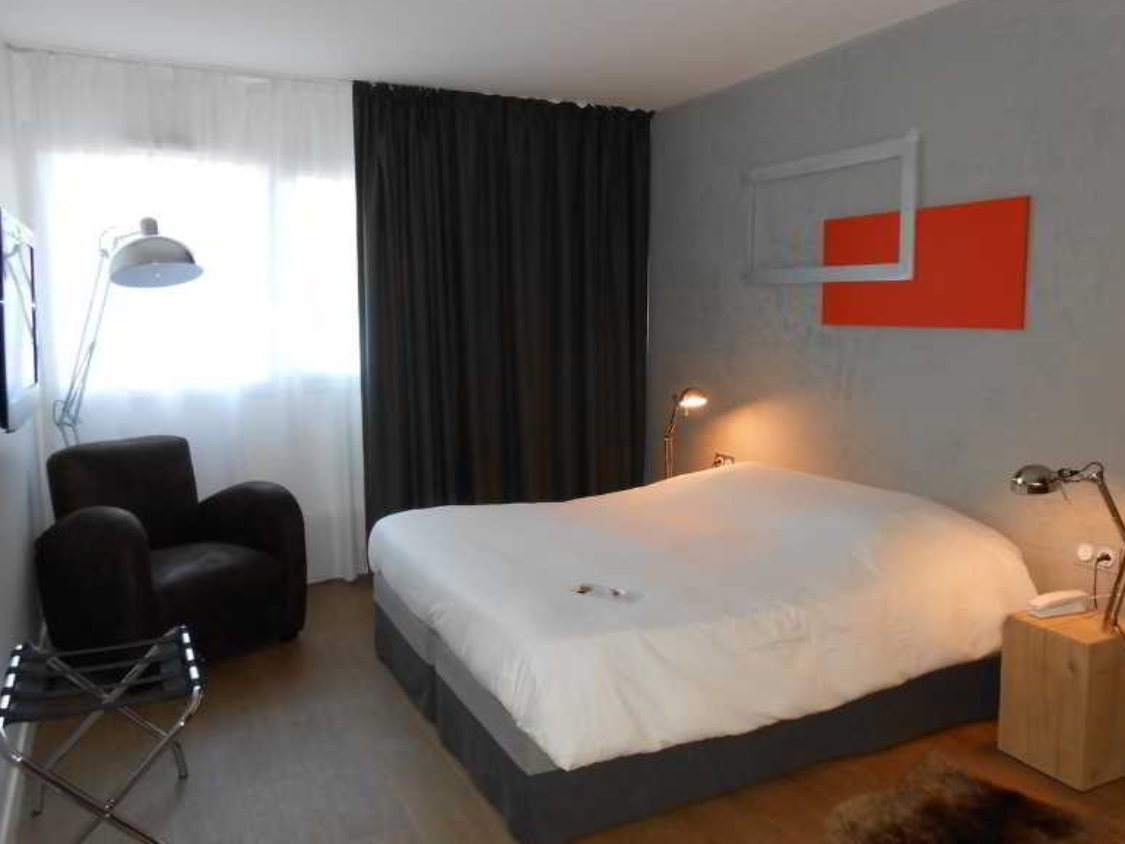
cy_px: 418
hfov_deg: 65.3
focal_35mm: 27
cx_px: 571
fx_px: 878
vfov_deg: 51.4
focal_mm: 4.6
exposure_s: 1/25
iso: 200
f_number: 3.5
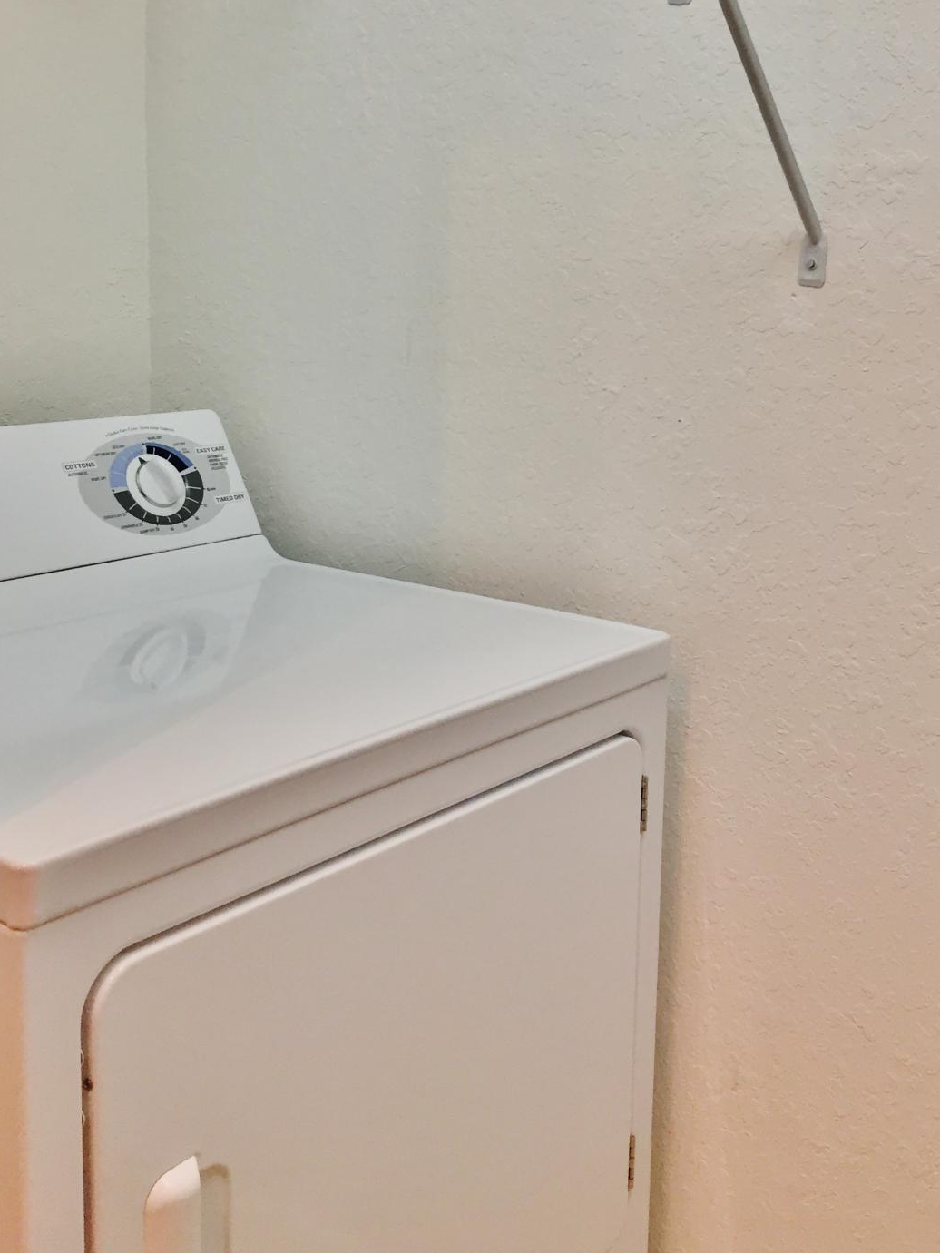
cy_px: 474
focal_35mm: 42
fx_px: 1520
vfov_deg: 44.4
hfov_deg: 34.1
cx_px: 604
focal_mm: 4.15
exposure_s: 1/30
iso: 64
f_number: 2.2
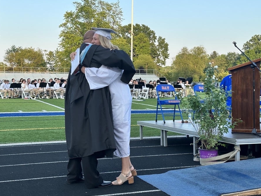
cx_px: 132
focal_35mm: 55
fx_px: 415
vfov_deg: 26.5
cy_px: 90
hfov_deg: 34.9
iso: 64
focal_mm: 6.86
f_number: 1.78
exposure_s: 1/767
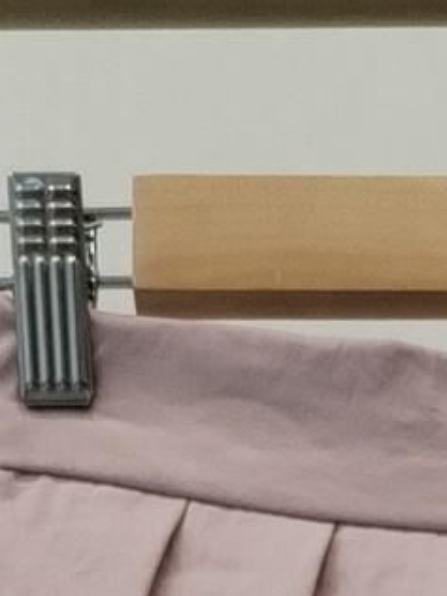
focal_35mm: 220
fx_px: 3788
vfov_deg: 7.4
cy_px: 2095
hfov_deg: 6.7
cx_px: 596
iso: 269
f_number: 1.8
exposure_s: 1/60
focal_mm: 4.75
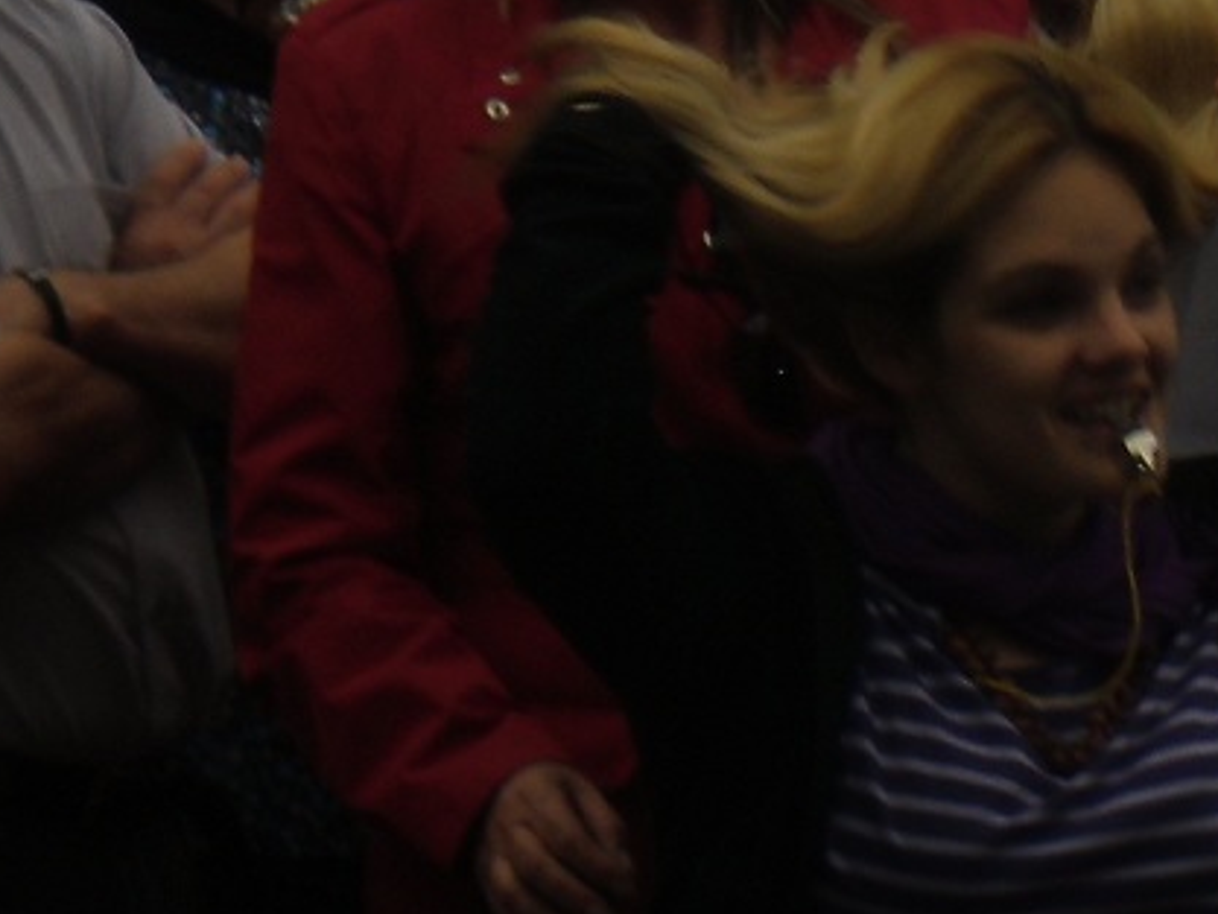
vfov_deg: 3.6
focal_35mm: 414
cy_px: 458
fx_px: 14571
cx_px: 2196
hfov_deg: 4.7
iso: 64
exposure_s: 1/125
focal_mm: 19.6
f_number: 5.9
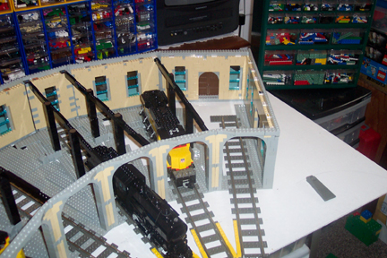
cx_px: 194
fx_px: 408
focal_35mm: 38
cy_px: 129
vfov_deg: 35.1
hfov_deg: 50.7
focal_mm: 8
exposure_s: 1/30
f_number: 2.8
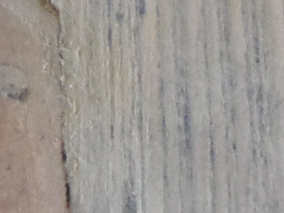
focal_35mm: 158
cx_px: -288
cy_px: -138
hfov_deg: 11.3
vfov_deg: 9.1
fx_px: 1297
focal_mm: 4.3
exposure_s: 1/30
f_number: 2.9
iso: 400
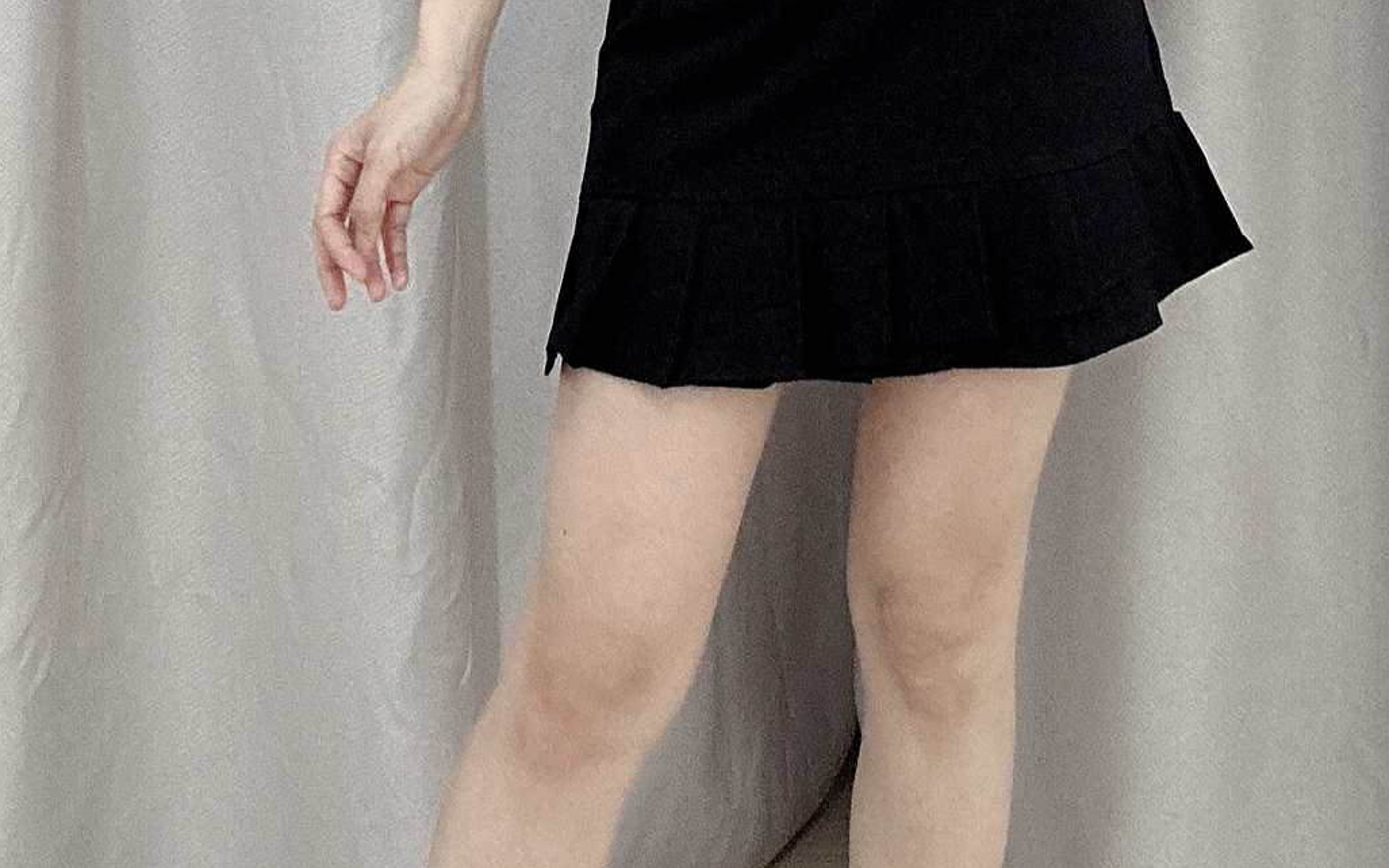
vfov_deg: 22.2
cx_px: 759
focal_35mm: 57
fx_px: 2158
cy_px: 84
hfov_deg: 35.7
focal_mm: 2.69
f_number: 1.9
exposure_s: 1/50
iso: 125
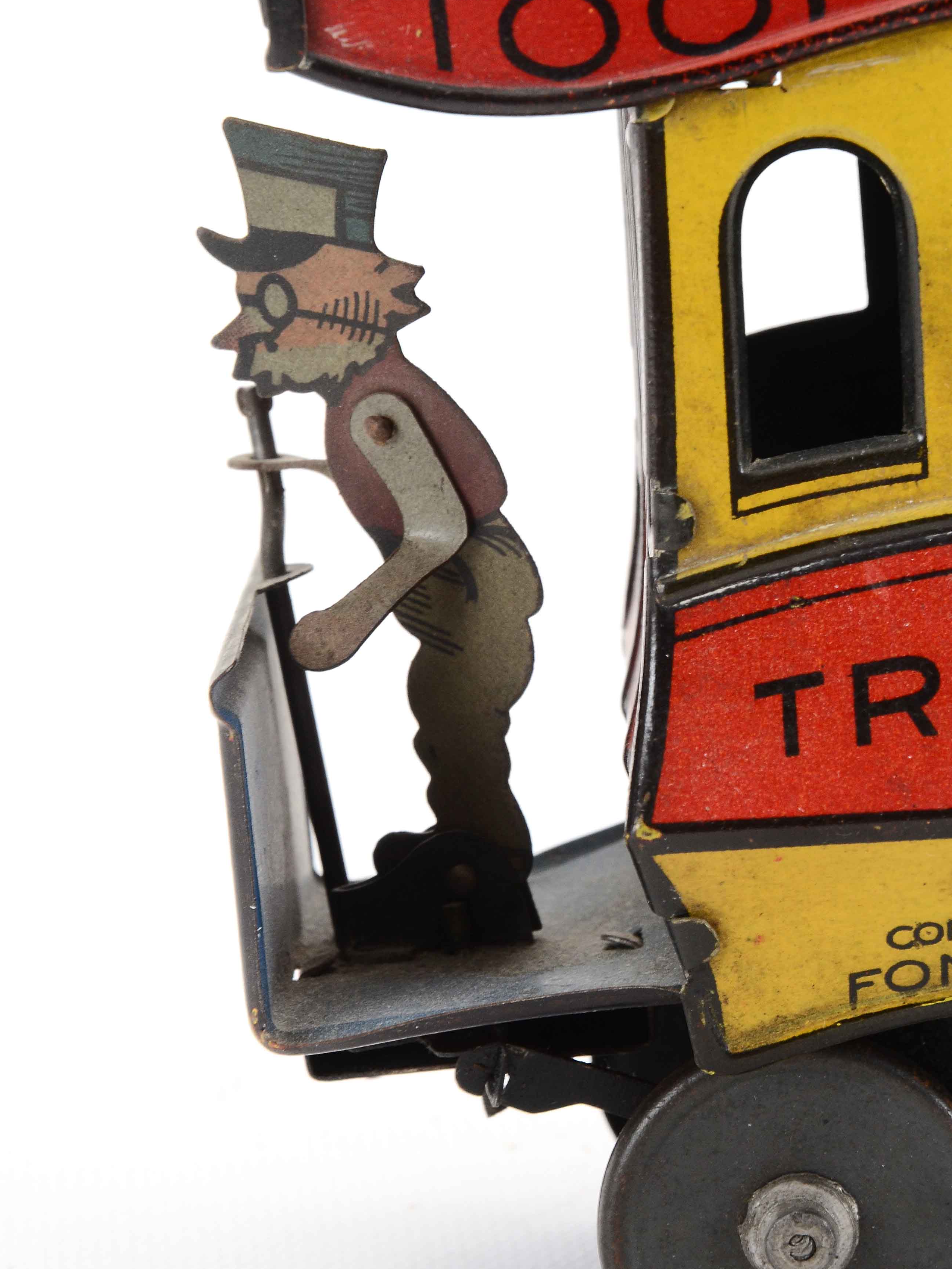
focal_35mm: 216
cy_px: 577
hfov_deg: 6.9
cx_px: 567
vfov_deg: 9.2
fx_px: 7908
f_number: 13
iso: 400
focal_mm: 105
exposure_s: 1/80
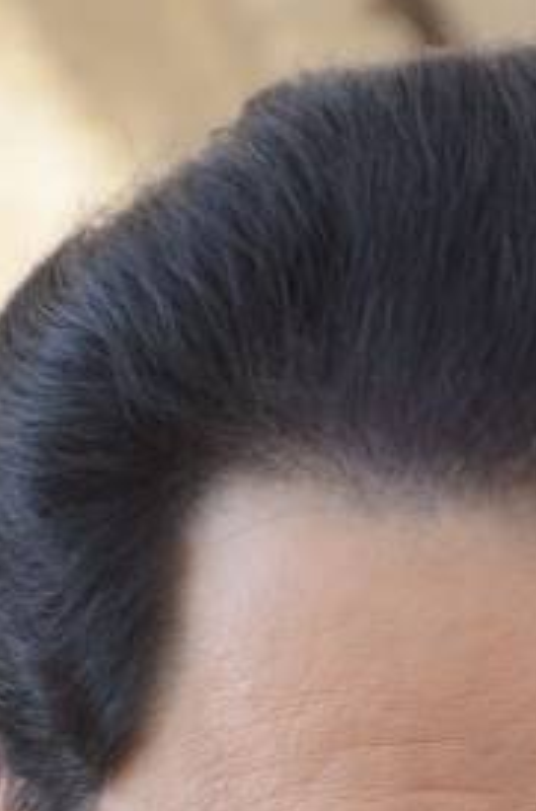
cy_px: 1401
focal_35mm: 535
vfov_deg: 3.8
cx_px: 542
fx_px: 12024
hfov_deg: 2.6
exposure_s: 1/100
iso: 1000
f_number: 5.6
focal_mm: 98
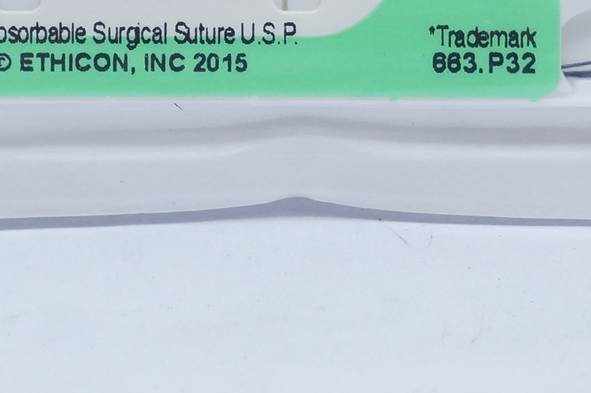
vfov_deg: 6.4
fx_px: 3477
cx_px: 268
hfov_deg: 9.7
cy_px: -243
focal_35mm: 212
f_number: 7.1
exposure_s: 1/60
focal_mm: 35
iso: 800
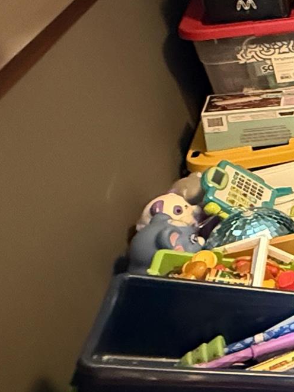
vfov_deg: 29.0
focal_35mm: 65
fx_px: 737
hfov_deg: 13.8
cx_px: 746
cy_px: 62
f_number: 2.2
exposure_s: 1/40
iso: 1250
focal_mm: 2.22
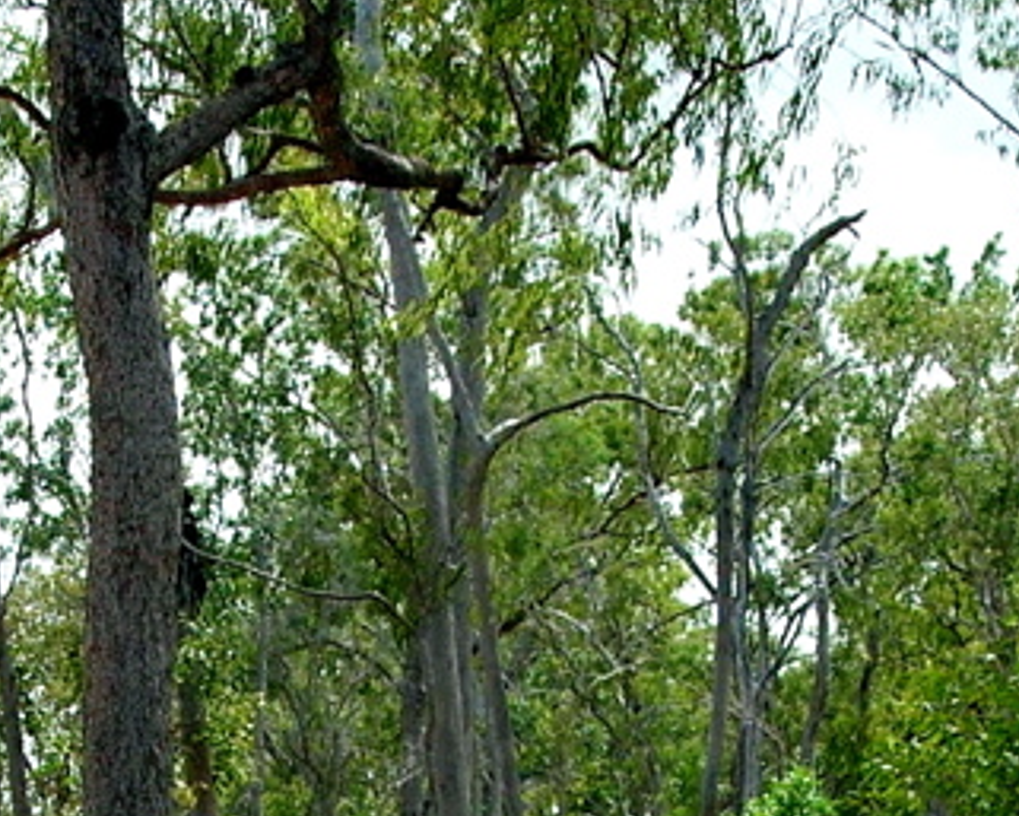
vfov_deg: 21.7
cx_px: 89
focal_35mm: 70
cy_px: 605
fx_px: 2112
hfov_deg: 26.2
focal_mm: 6
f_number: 3.7
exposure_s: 1/270
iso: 50
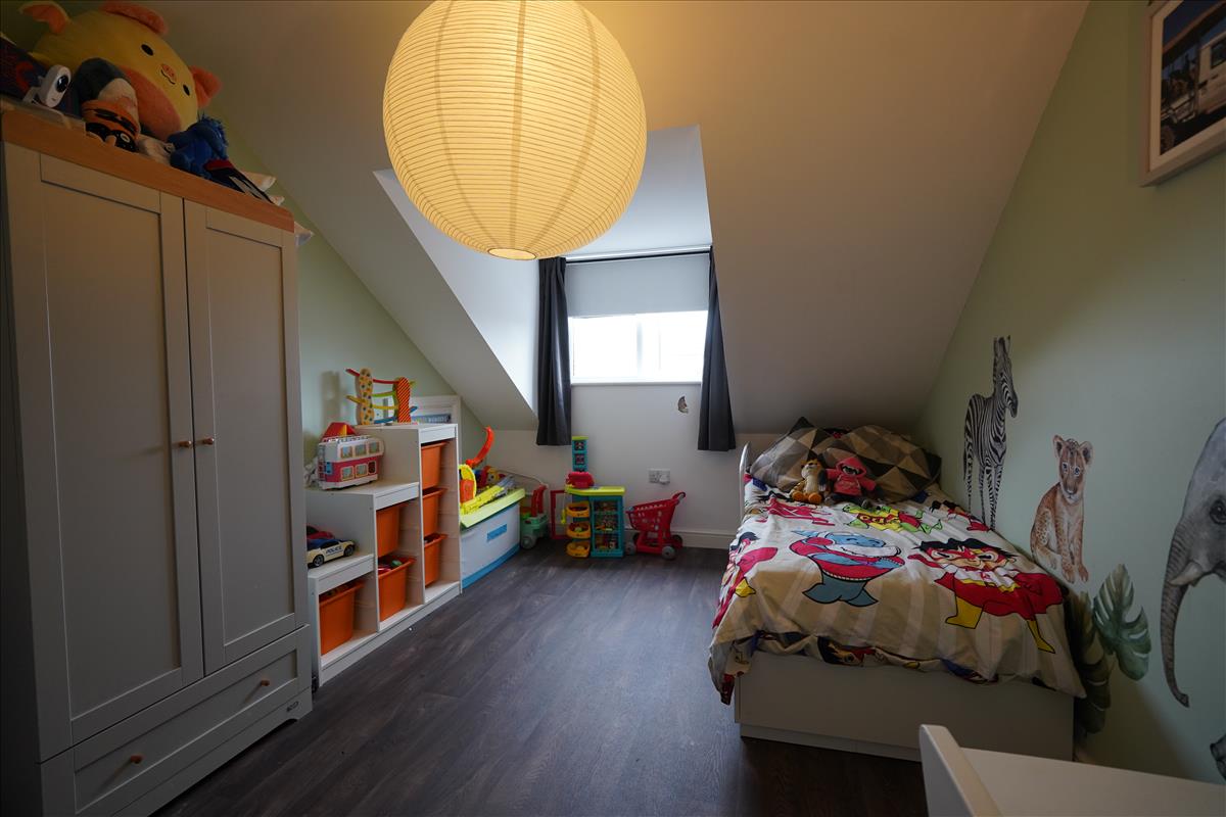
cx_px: 613
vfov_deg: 73.7
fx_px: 545
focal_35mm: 16
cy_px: 408
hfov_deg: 96.7
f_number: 4
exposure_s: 1/160
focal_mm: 16
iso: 1250
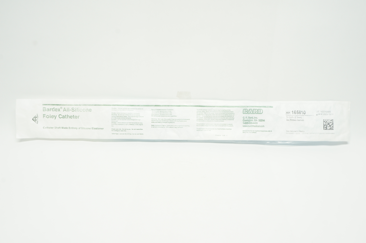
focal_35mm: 33
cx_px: 183
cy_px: 122
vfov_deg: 39.9
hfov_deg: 57.3
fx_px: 335
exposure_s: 1/15
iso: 400
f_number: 11
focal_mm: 22
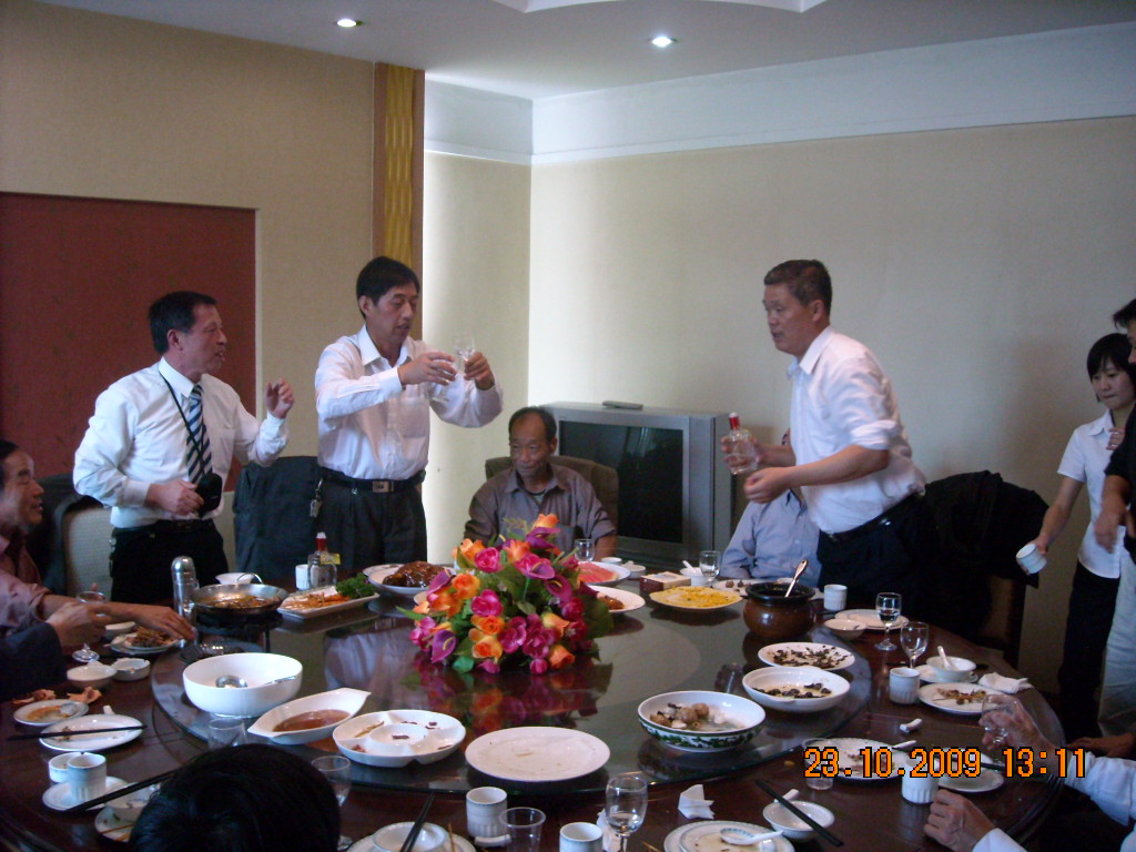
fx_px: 1149
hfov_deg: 52.6
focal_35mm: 35
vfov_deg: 40.7
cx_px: 568
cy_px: 426
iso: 400
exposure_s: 1/57
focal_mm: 5.7
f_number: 2.8
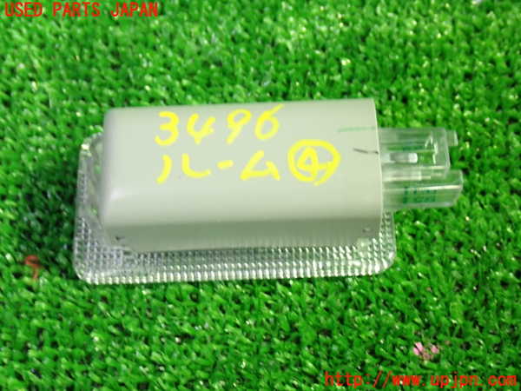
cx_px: 260
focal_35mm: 50
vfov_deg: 29.1
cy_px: 196
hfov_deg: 38.2
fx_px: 753
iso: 800
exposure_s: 1/15
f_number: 3.2
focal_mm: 9.01
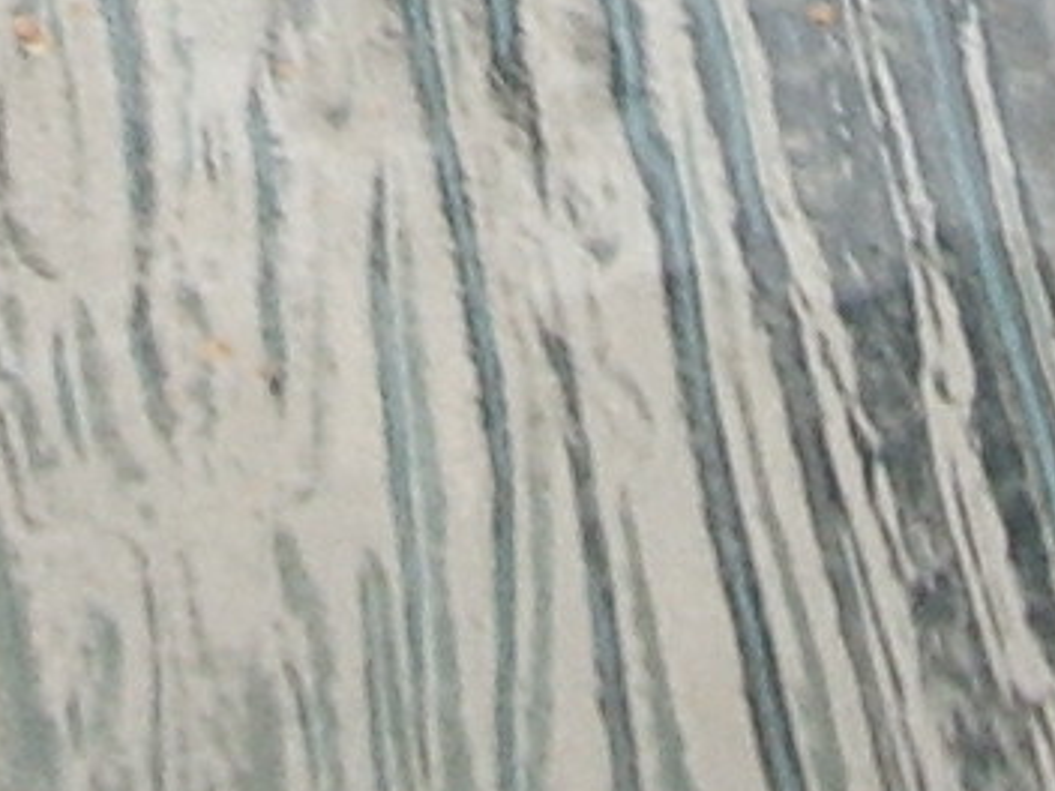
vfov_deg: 6.1
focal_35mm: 229
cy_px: -1306
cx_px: 279
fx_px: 6979
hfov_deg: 8.6
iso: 100
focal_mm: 5.8
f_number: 2.6
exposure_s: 1/50
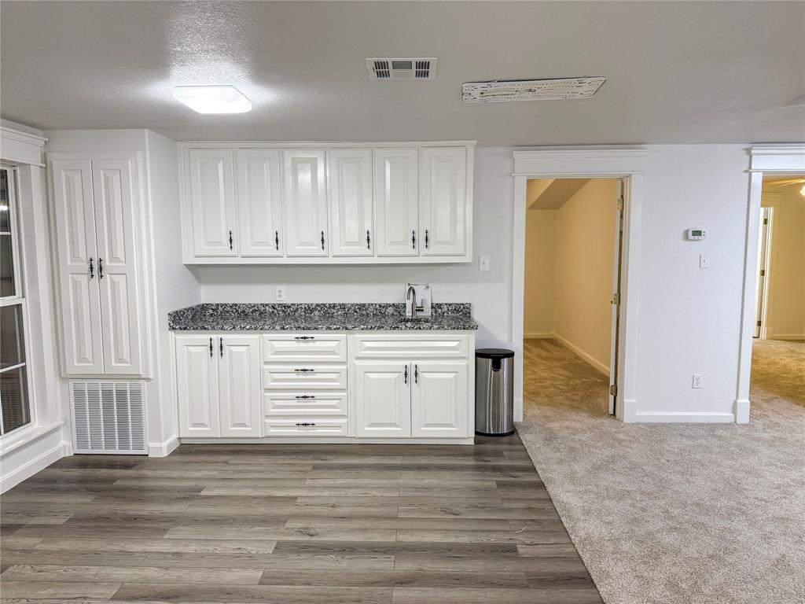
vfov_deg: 56.8
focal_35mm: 24
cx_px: 402
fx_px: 558
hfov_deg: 71.6
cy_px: 302
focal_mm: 6.76
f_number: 1.78
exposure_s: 1/120
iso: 200
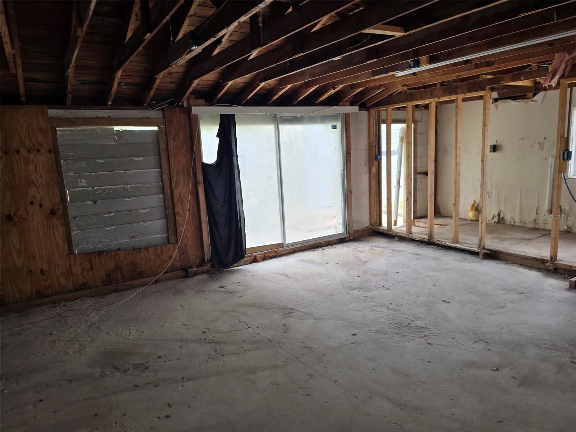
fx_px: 383
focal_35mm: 23
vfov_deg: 58.9
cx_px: 288
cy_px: 216
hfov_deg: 73.9
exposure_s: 1/120
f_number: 1.7
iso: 64
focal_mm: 6.3
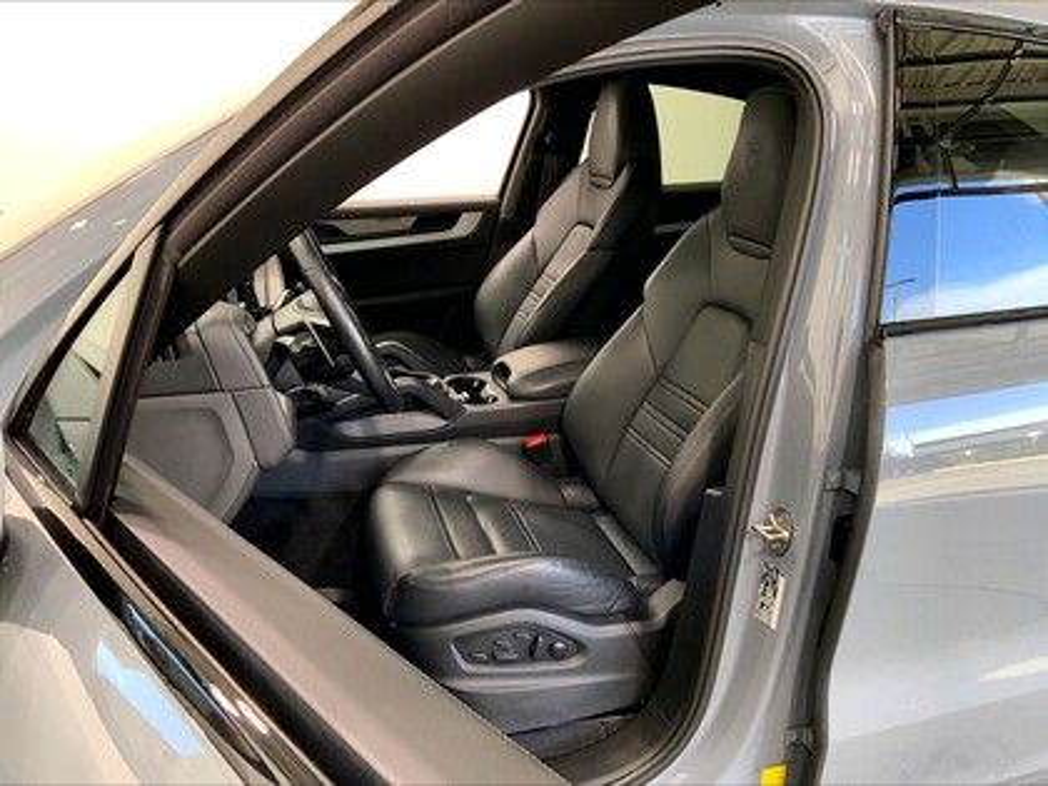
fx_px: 878
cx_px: 524
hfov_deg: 61.7
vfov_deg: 48.2
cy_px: 393
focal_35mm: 29
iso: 64
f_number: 1.8
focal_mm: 3
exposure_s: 1/106
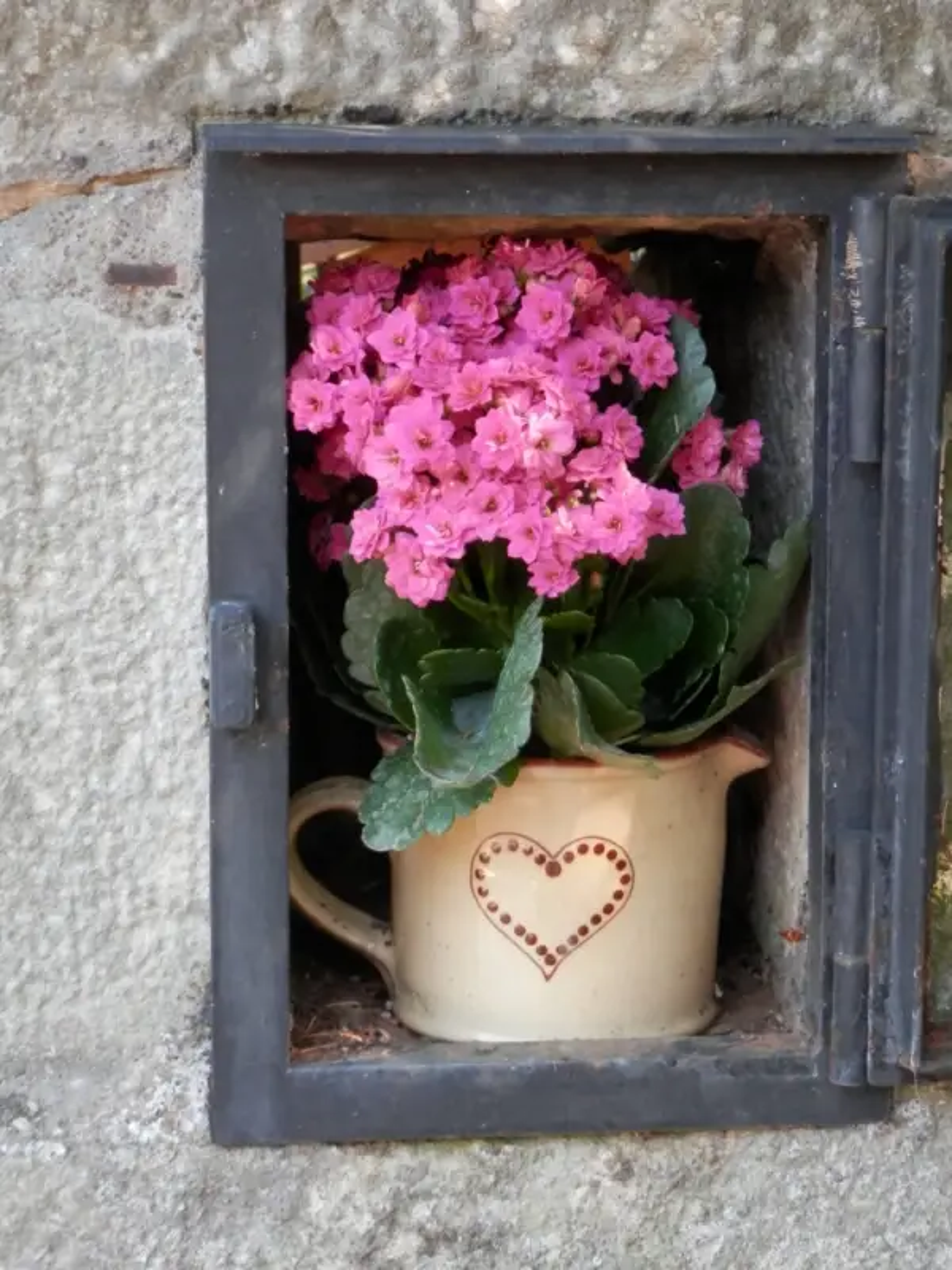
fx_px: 3227
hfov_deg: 16.8
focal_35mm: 88
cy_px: 635
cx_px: 476
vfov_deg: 22.3
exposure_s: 1/50
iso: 200
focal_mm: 15.8
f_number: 4.8
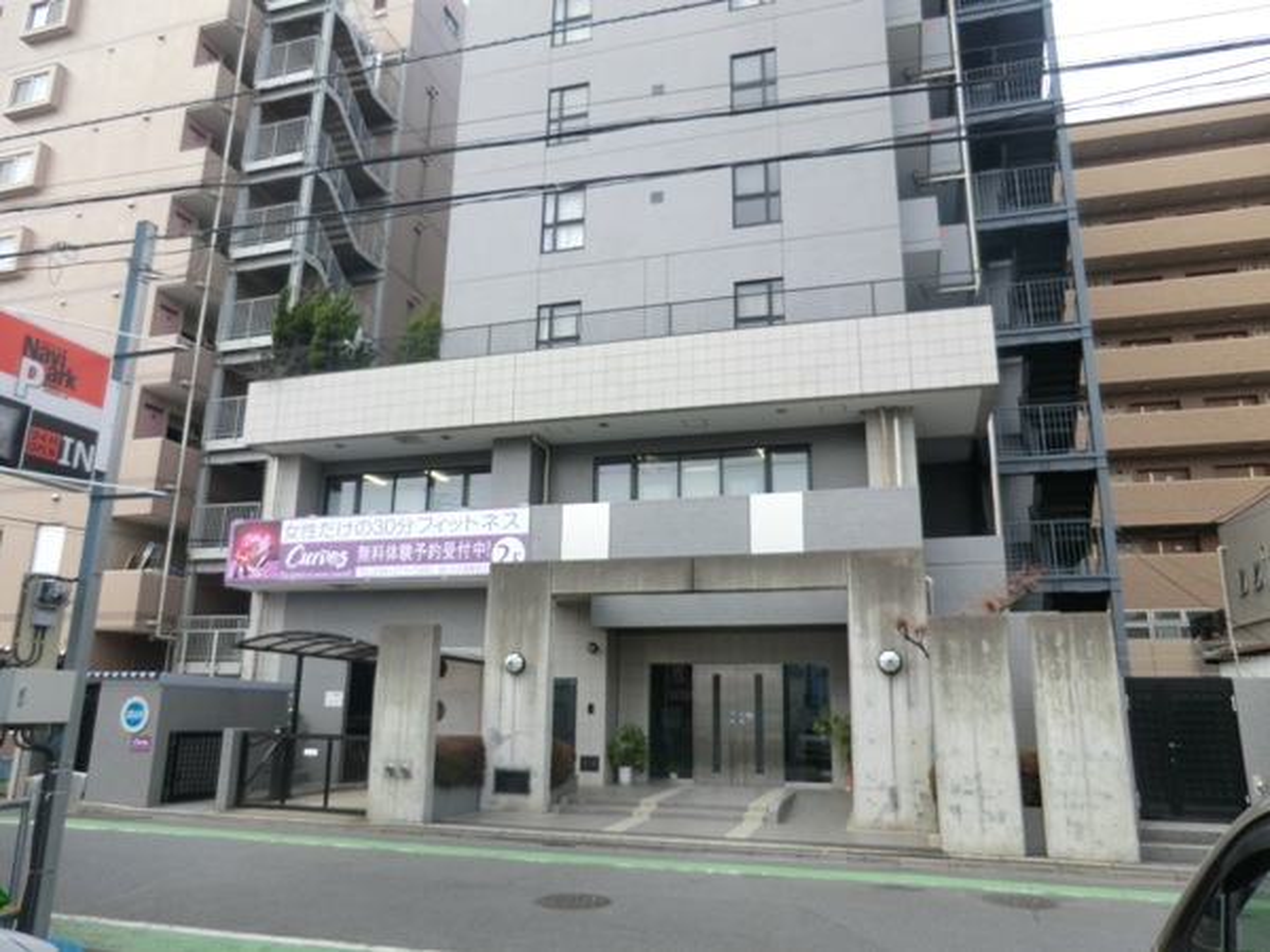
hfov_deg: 71.6
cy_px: 476
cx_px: 635
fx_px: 881
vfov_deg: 56.8
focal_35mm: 24
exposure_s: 1/400
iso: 80
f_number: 3.2
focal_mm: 4.3
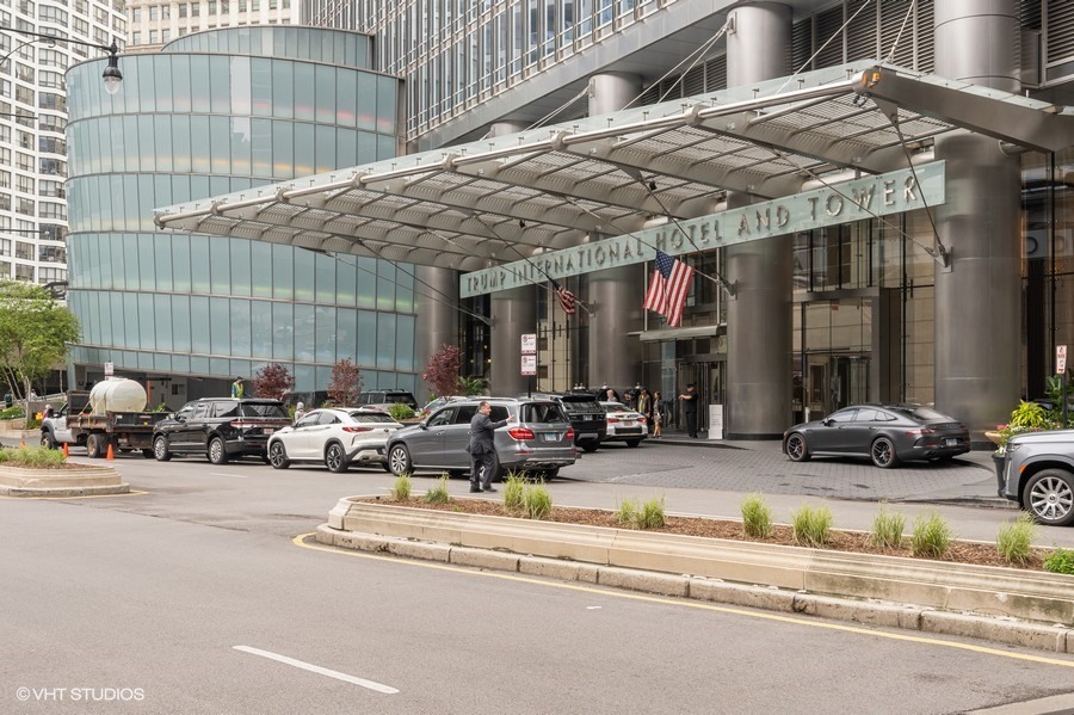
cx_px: 537
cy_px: 358
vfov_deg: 35.0
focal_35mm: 38
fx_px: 1133
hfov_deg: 50.7
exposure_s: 1/60
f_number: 9.5
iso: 200
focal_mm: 25.5
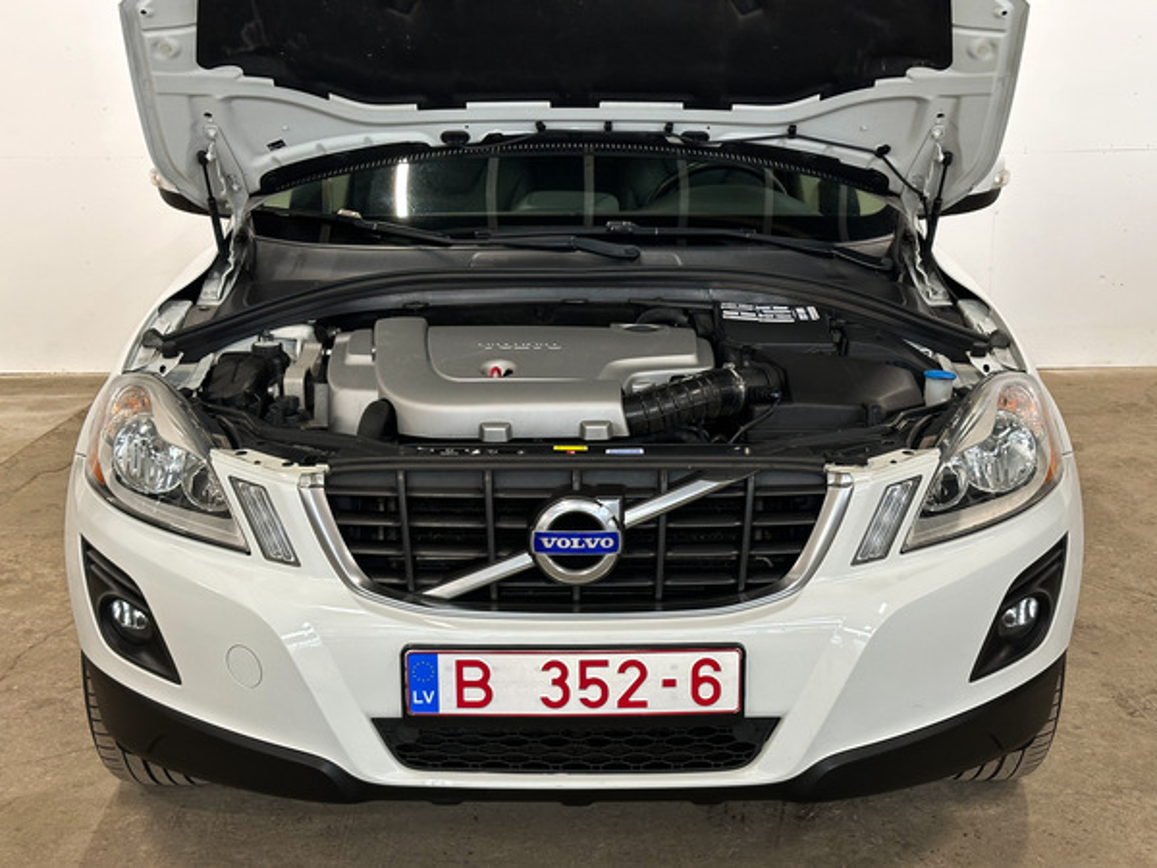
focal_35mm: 48
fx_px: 1604
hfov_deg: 39.7
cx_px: 578
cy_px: 434
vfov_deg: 30.3
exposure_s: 1/50
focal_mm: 6.86
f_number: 1.8
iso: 125
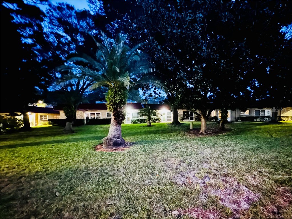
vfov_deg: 85.7
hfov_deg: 102.1
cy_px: 110
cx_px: 146
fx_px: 118
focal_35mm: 14
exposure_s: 1/4
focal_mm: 2.22
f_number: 2.2
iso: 3200
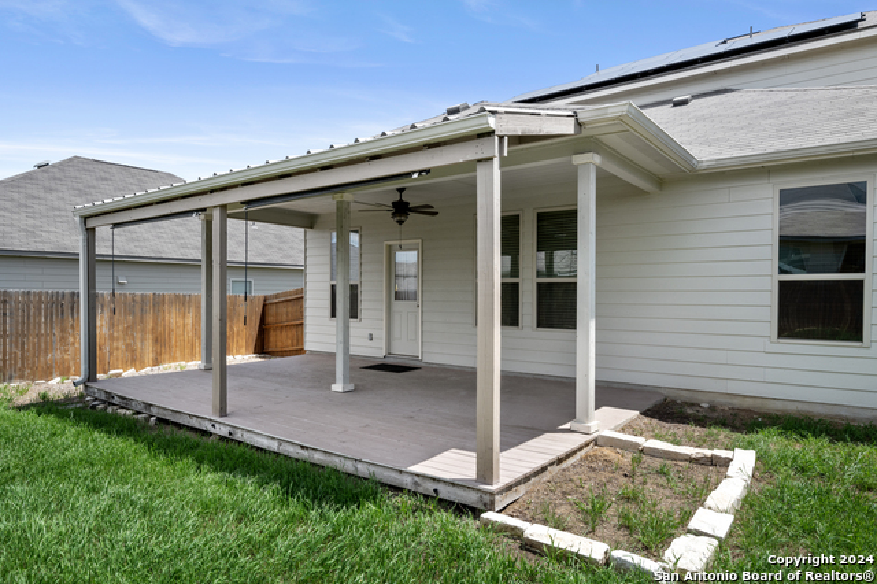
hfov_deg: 79.9
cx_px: 438
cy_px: 292
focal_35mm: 22
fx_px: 523
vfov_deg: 58.3
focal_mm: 21.5
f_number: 9
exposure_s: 1/500
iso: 250
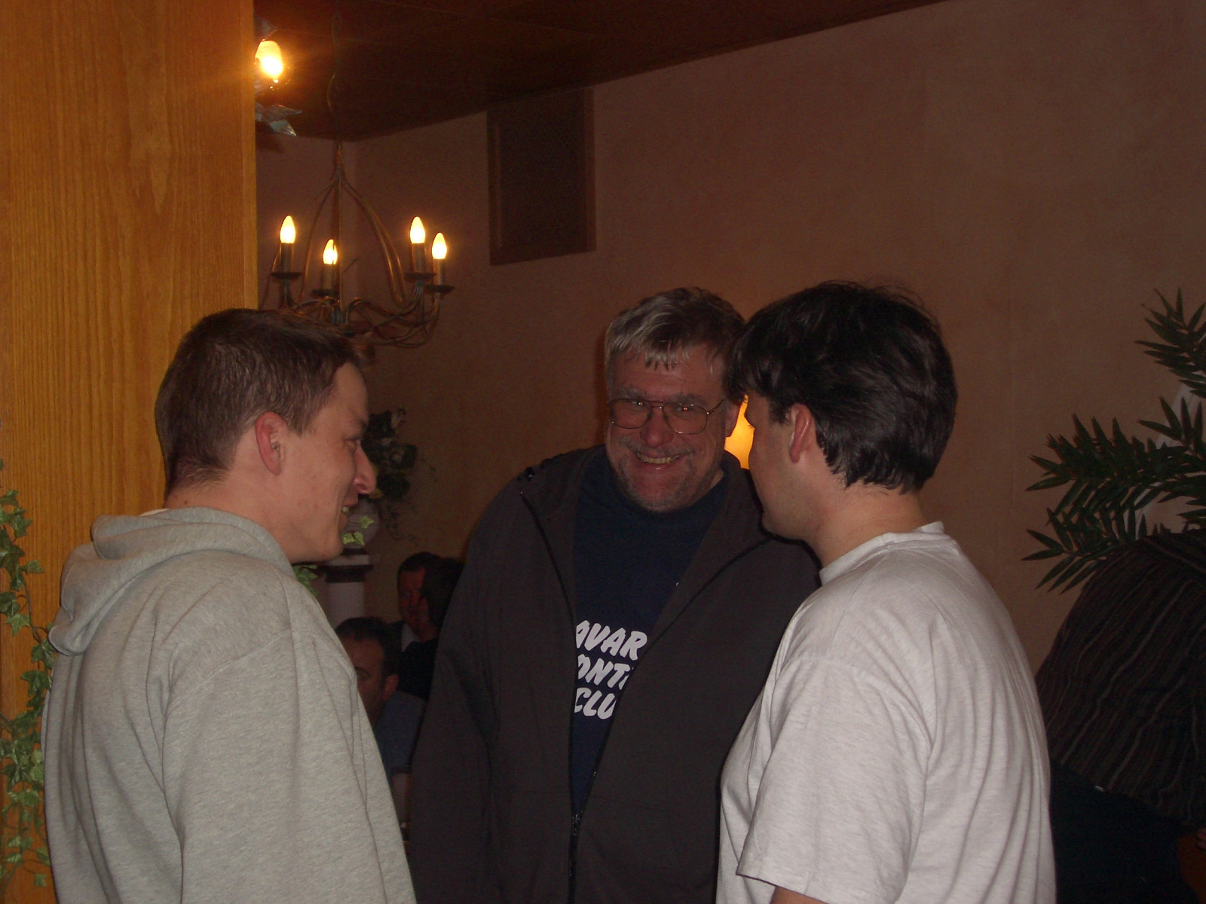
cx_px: 603
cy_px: 452
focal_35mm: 62
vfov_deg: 23.7
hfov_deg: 31.2
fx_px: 2160
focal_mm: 10.2
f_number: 3.5
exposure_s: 1/60
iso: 100
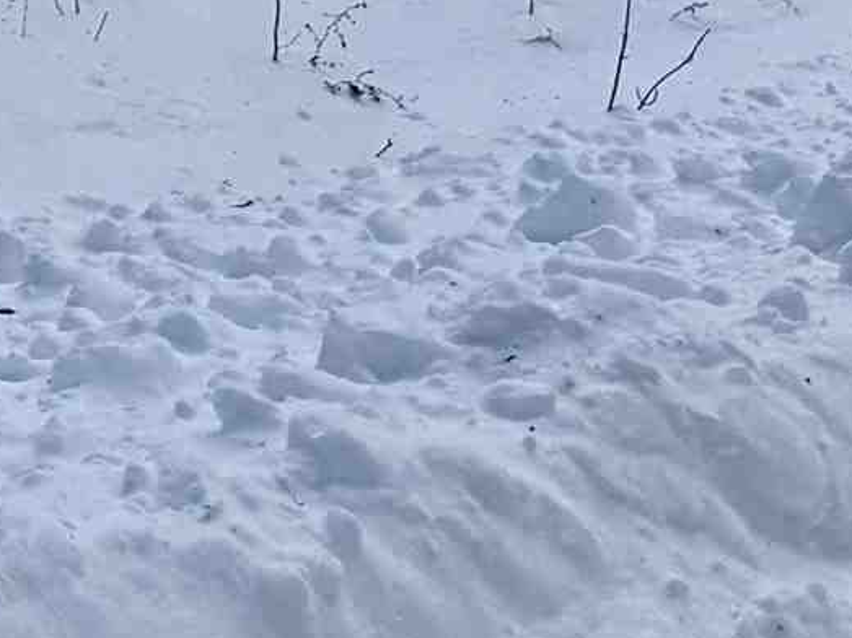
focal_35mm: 141
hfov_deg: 11.9
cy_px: -1125
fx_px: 3470
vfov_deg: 9.0
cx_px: -1067
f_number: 1.78
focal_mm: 6.76
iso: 80
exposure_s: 1/3021
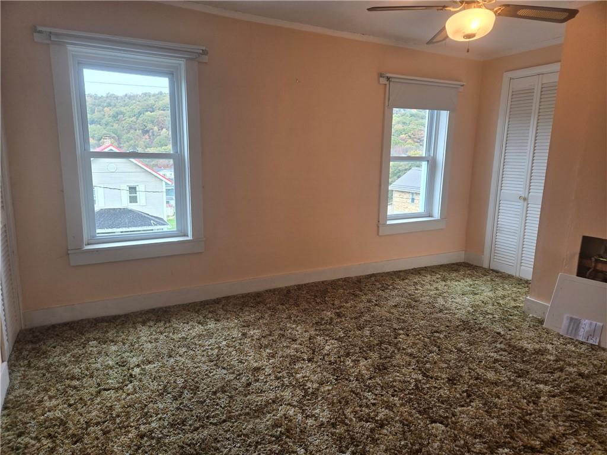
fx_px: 403
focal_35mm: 23
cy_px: 228
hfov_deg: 73.9
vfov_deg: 58.9
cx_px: 304
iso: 64
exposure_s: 1/120
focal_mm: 5.4
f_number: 1.8
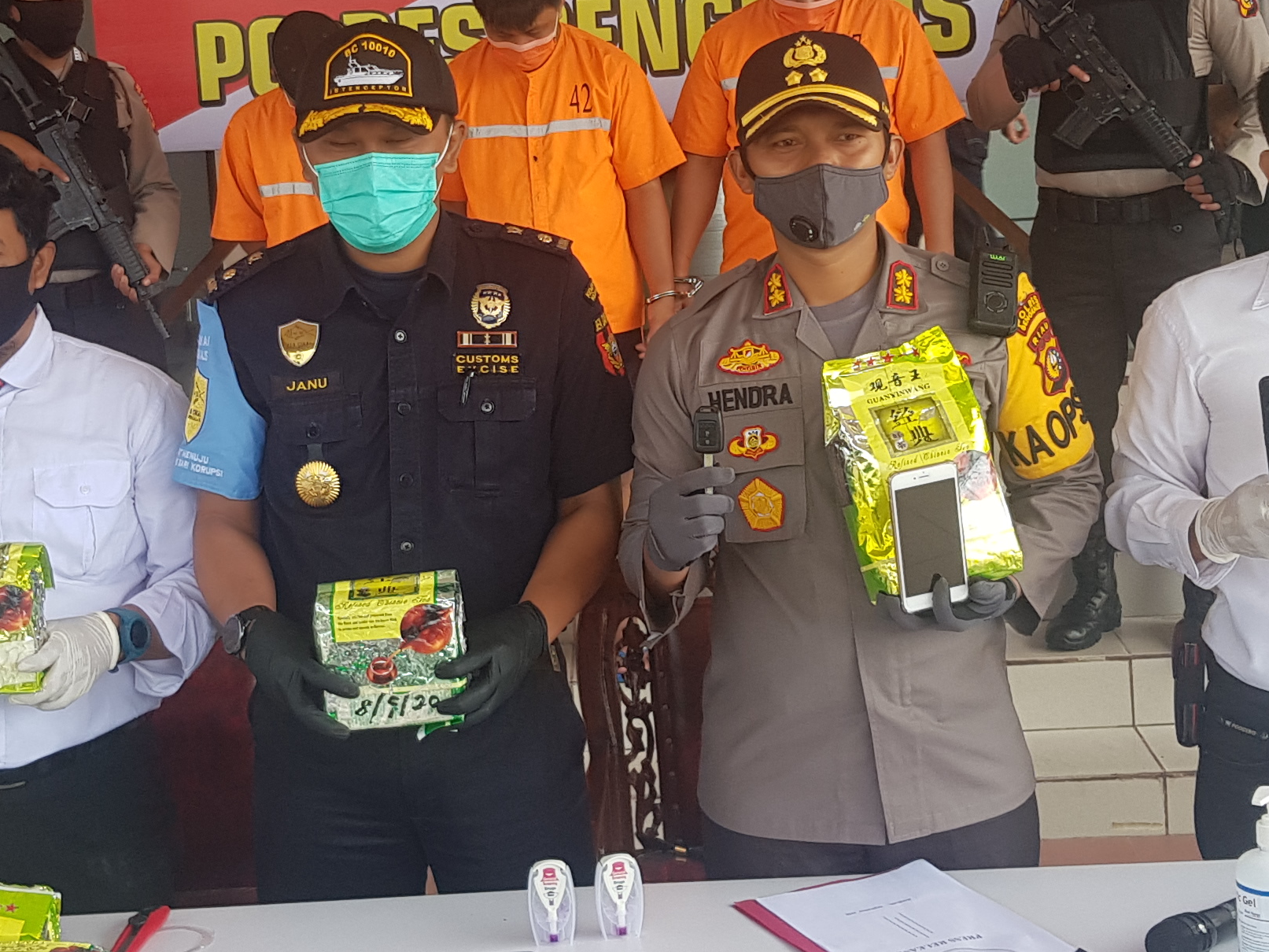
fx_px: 2383
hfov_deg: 29.8
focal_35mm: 65
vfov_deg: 22.5
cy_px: 356
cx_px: 578
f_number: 1.7
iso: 40
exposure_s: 1/100
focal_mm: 4.2
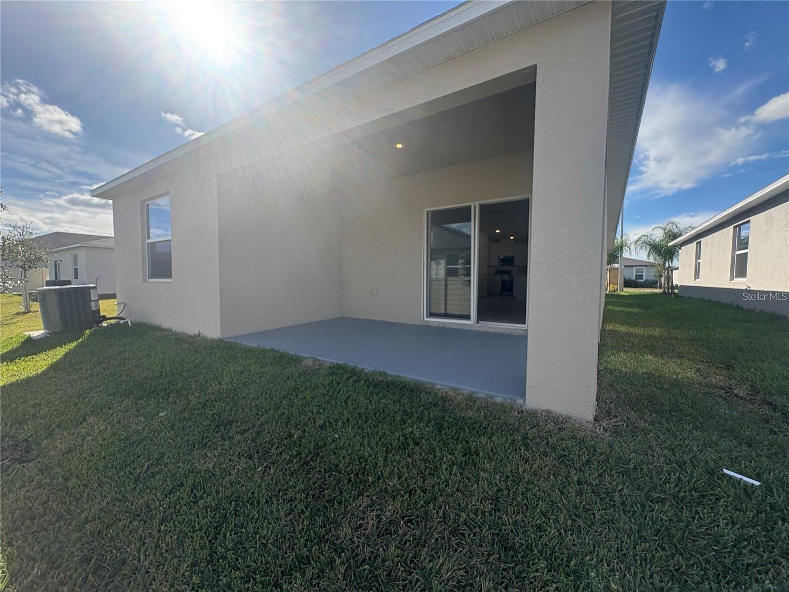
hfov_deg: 102.1
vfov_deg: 85.7
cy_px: 296
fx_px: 319
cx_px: 394
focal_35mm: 14
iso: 50
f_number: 2.2
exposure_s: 1/2146
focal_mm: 2.22
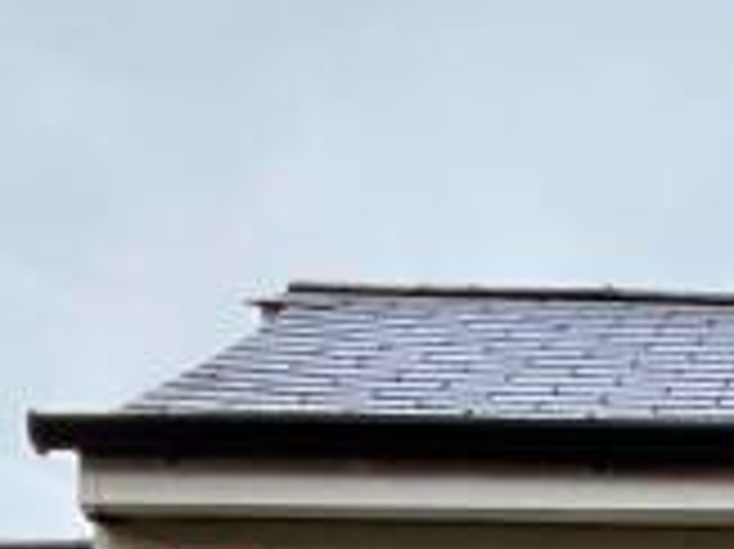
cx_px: 1009
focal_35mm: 182
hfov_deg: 10.6
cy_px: 1467
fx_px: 3856
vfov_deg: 7.4
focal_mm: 3
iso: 16
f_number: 1.8
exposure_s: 1/1121
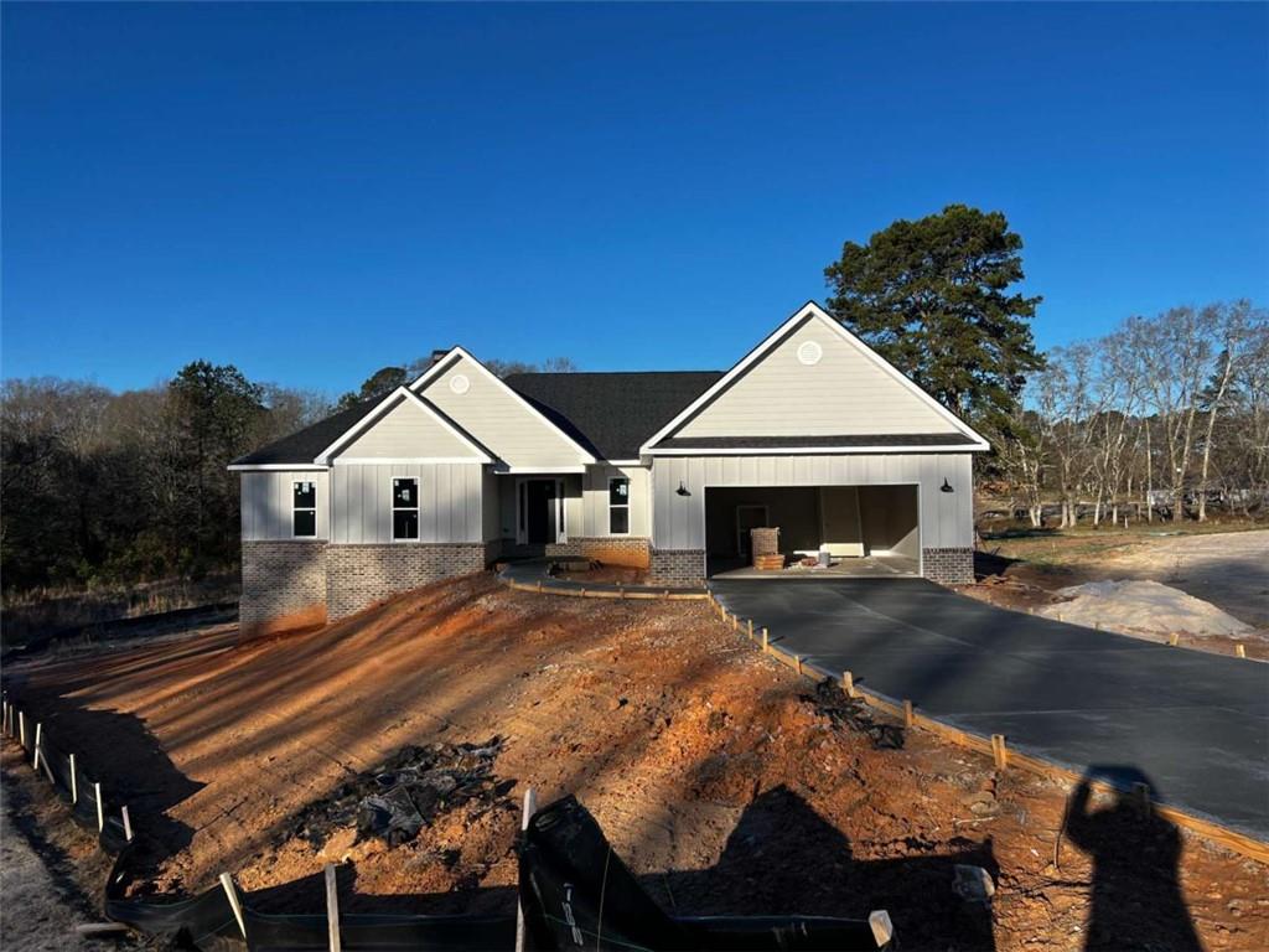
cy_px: 476
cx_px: 634
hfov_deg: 67.3
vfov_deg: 53.1
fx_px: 953
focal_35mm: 26
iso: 50
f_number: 1.5
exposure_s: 1/4444
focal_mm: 5.7
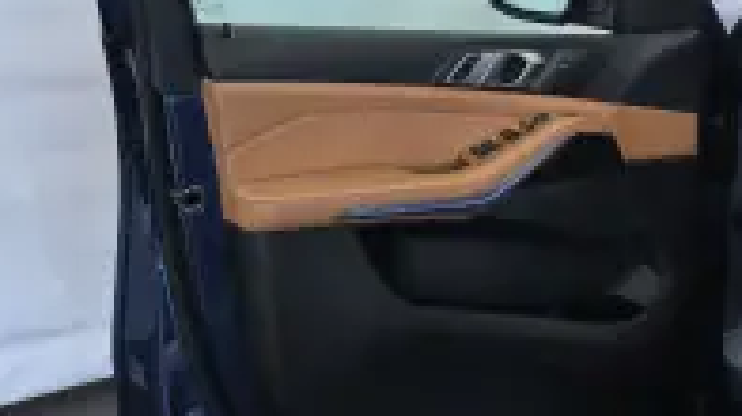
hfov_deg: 38.4
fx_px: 1062
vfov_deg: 21.9
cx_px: 314
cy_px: 79
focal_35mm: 54
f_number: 2
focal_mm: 6.98
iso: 125
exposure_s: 1/100
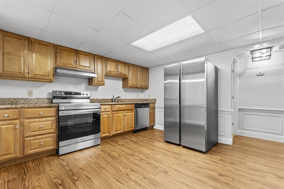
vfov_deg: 75.9
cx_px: 142
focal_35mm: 15
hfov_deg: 98.9
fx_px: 121
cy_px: 94
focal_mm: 15.4
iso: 1250
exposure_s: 1/3
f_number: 11
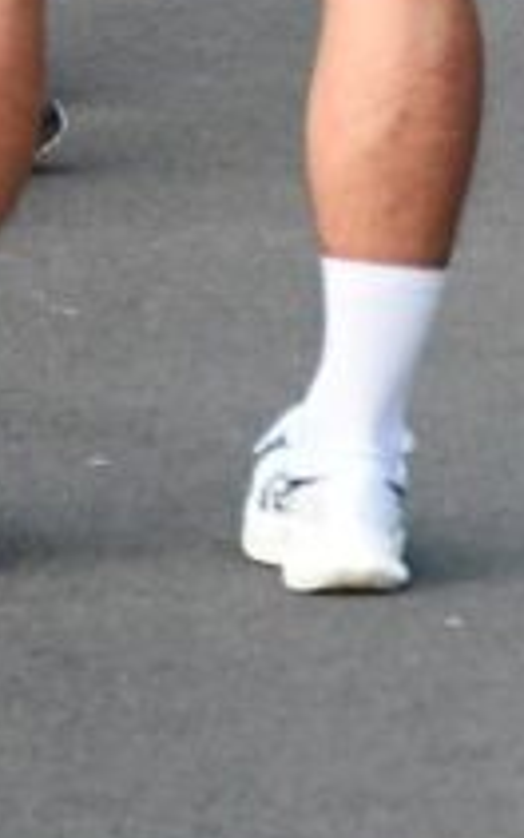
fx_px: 14613
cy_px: -743
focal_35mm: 640
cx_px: 310
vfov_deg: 3.3
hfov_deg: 2.1
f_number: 5
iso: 1800
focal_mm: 70
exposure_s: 1/125
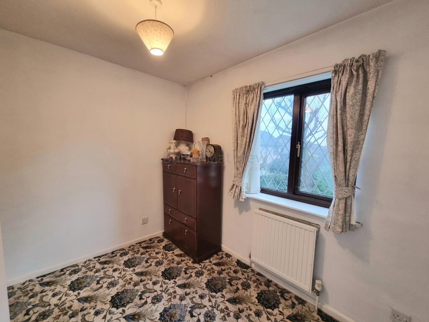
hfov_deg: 106.2
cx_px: 214
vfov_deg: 89.9
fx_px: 161
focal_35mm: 13
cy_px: 161
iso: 250
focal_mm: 2.2
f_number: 2.2
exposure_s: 1/50
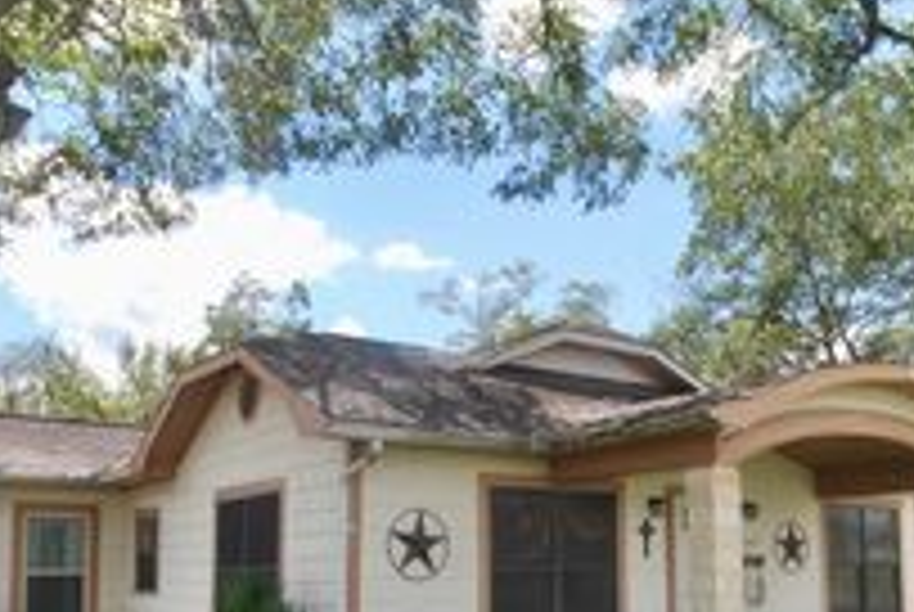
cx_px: 504
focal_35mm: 37
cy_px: 434
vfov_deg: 35.5
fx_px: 941
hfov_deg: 51.7
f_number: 8
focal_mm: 10
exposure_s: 1/250
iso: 100
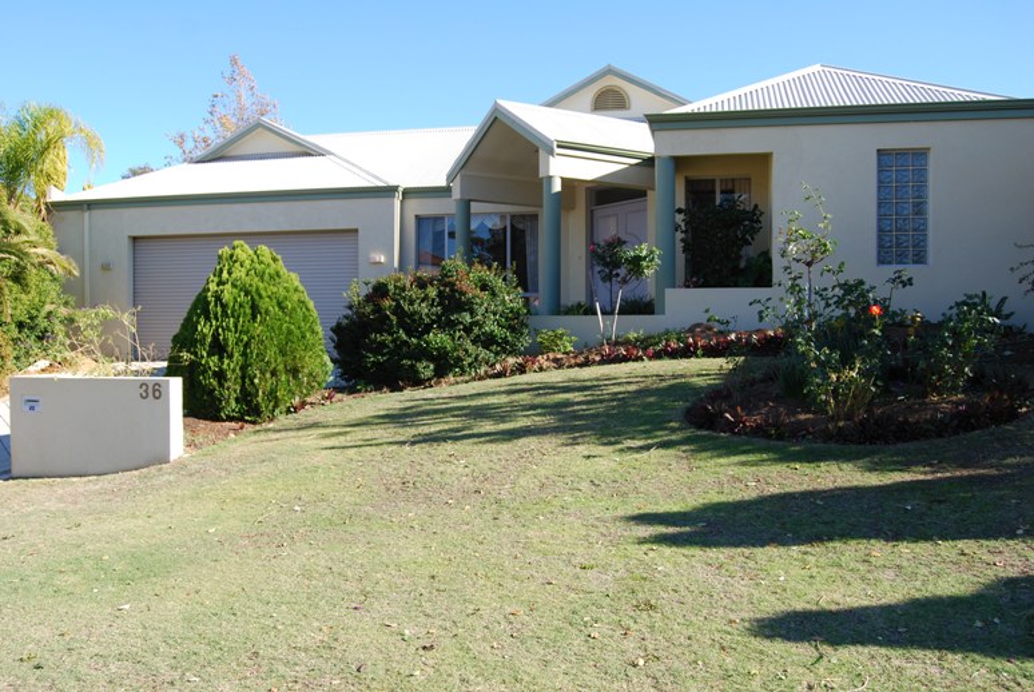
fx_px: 949
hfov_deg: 57.2
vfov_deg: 40.1
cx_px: 517
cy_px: 346
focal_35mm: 33
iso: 100
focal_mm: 22
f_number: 6.3
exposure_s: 1/160
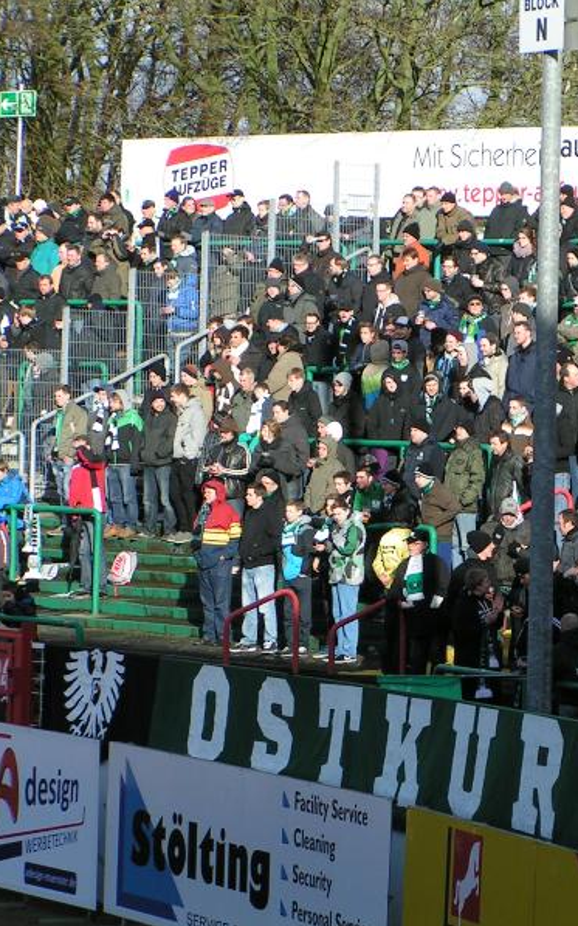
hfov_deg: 7.0
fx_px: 4689
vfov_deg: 11.3
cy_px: 462
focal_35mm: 186
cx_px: 536
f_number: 5.6
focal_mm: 20
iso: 50
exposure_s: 1/250
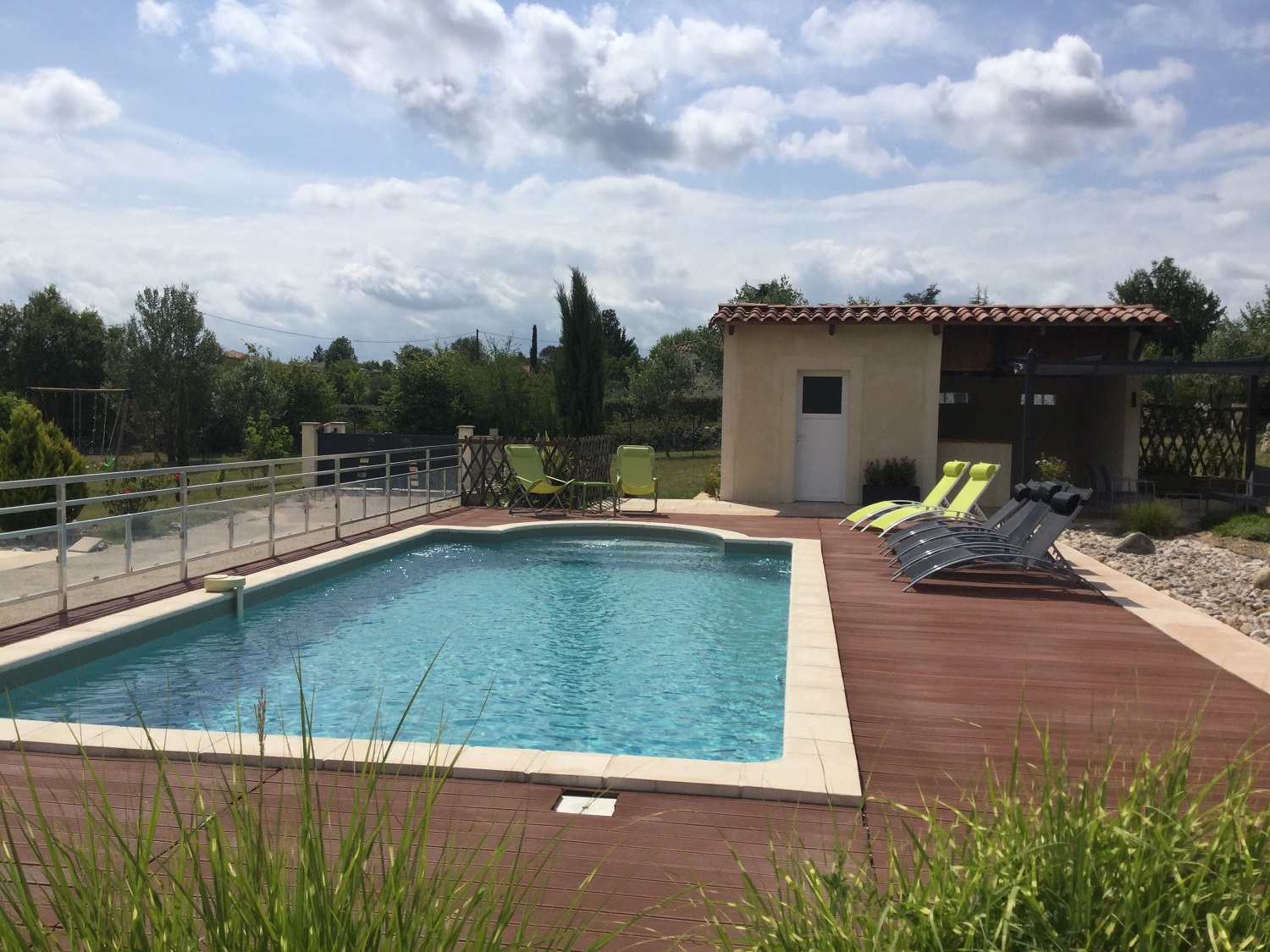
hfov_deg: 58.4
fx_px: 1137
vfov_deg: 45.4
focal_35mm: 31
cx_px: 635
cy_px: 476
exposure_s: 1/3401
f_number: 2.4
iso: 25
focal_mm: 3.3
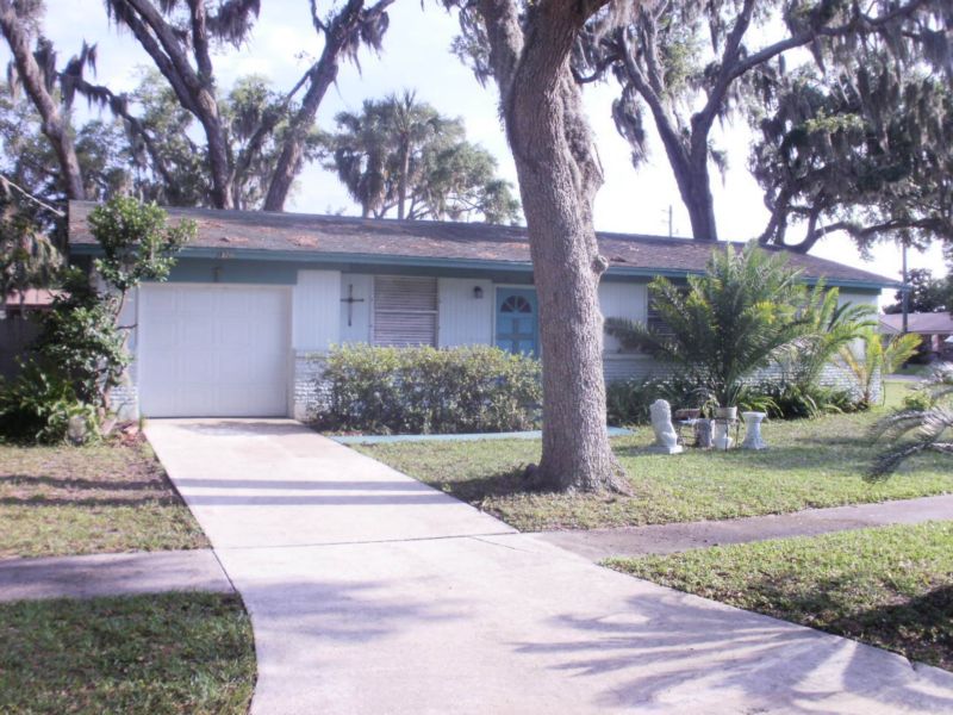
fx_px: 991
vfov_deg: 39.7
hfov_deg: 51.4
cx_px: 476
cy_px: 358
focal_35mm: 36
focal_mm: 6.3
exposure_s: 1/200
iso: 100
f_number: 5.6
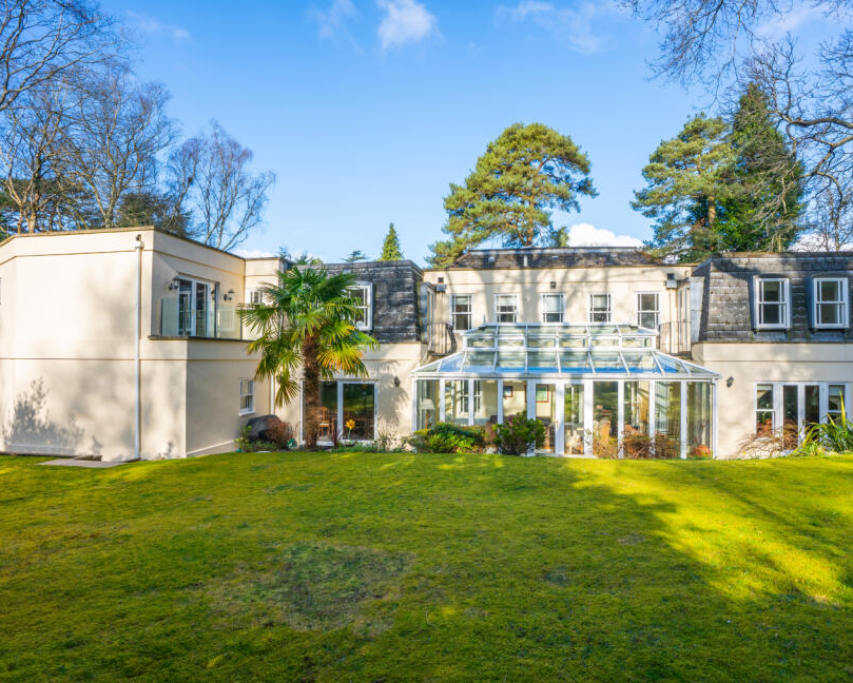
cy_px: 350
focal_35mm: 19
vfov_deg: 70.9
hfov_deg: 83.1
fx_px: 480
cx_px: 458
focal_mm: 16
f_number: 11
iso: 200
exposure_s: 1/100
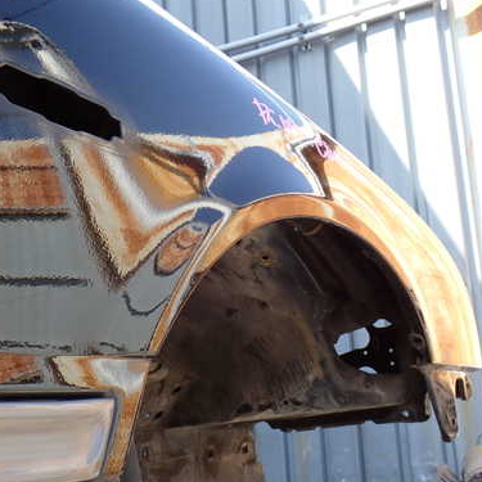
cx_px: 185
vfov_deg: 29.5
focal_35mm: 58
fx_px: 914
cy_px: 260
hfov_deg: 29.5
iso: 100
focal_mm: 7.31
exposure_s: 1/125
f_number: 4
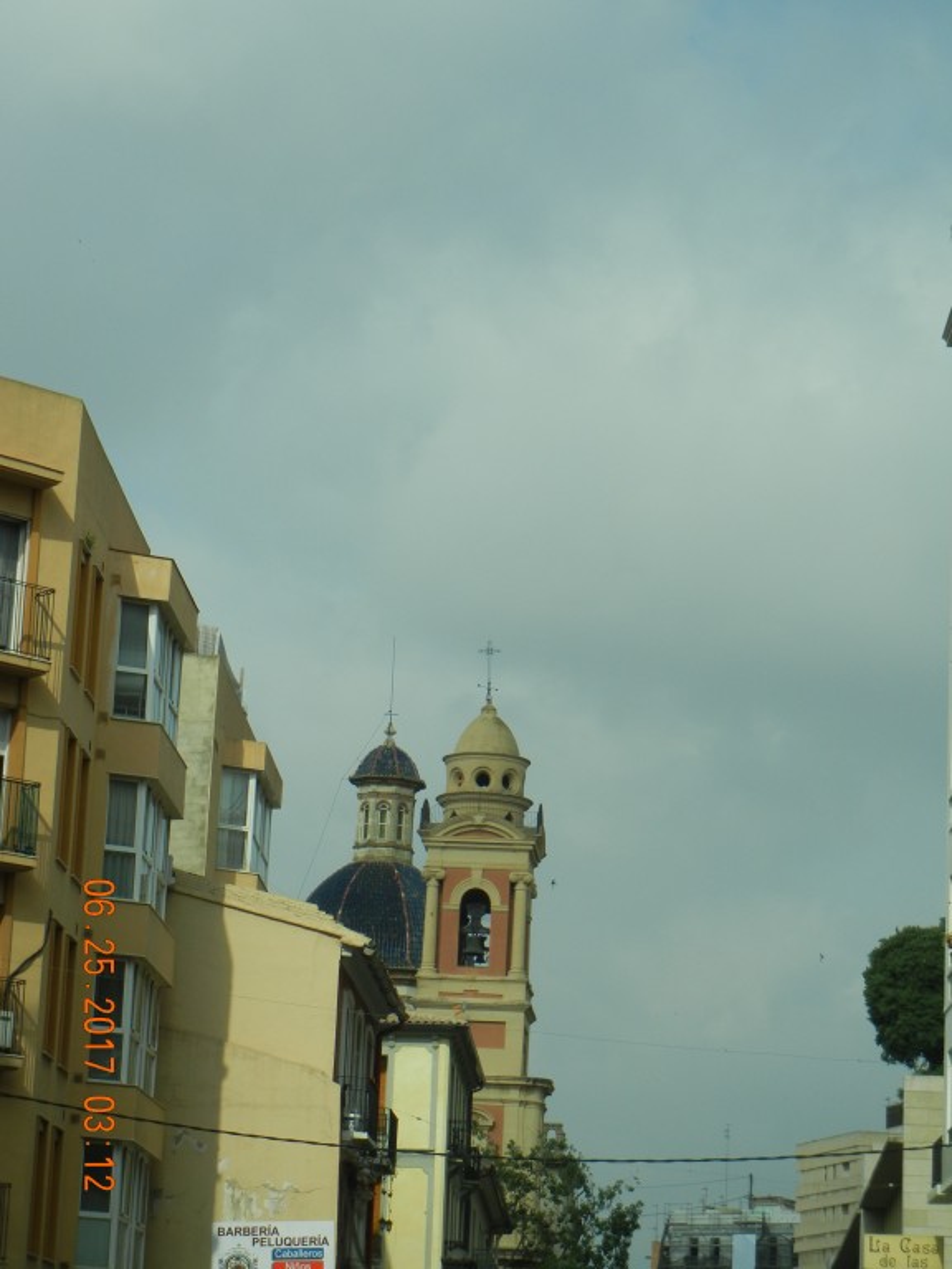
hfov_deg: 14.5
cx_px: 476
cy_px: 634
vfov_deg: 19.3
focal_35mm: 102
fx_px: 3740
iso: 160
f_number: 9
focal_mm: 18.3
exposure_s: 1/384
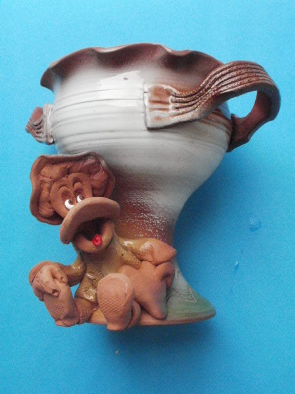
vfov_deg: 42.9
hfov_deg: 32.9
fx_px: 500
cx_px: 148
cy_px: 197
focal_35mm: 44
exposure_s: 1/640
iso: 800
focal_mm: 7.7
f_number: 6.3
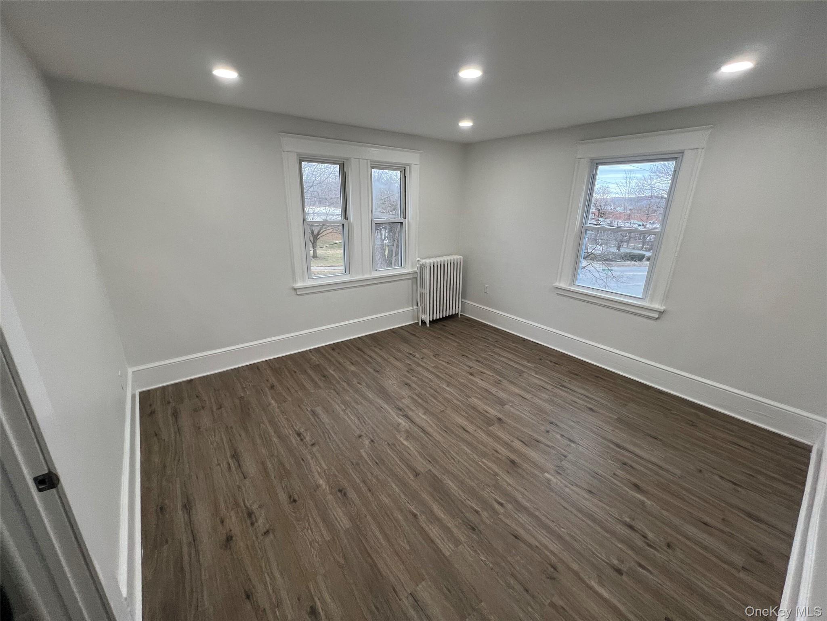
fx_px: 311
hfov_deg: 106.2
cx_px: 414
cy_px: 310
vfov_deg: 89.9
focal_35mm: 13
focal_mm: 1.57
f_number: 1.8
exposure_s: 1/120
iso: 125
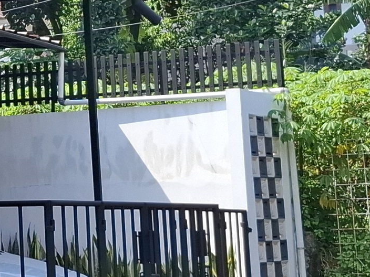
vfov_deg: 12.3
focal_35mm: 120
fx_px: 1283
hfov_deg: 15.5
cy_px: 34
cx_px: -139
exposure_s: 1/1242
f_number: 1.8
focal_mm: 5.54
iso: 50
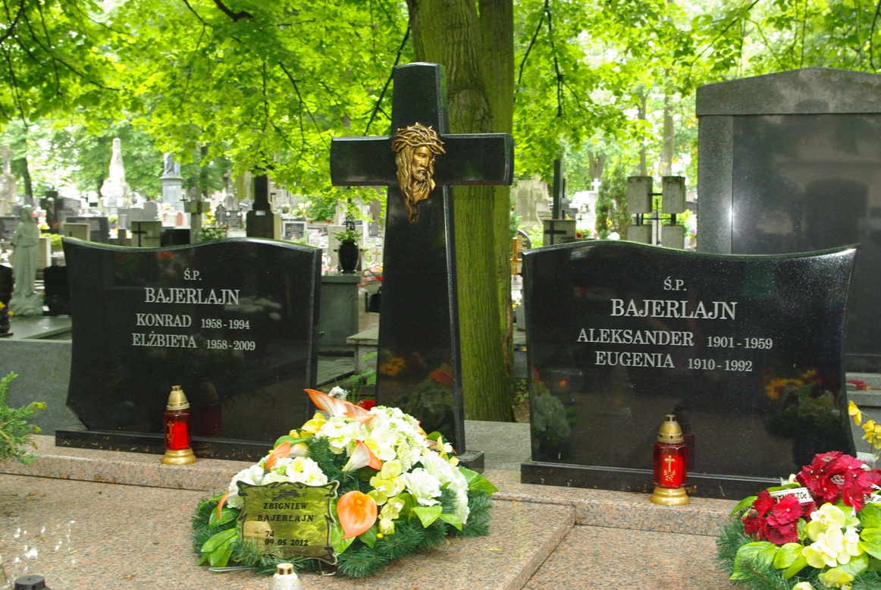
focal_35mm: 46
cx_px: 440
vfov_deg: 29.3
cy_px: 295
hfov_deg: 42.7
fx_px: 1127
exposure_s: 1/30
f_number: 8
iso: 400
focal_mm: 30.63
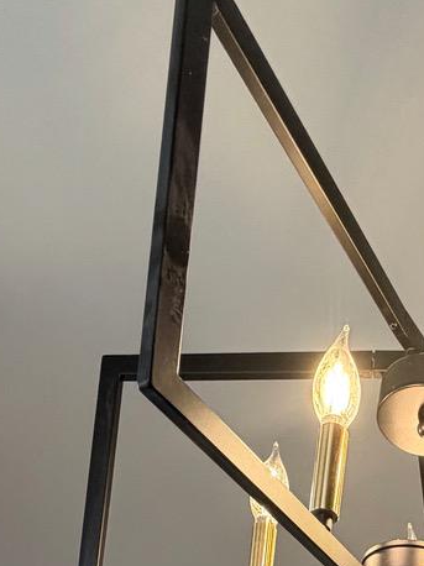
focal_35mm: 47
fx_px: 768
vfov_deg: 24.8
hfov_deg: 29.6
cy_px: 938
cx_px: 379
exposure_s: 1/120
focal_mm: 2.22
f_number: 2.2
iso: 125
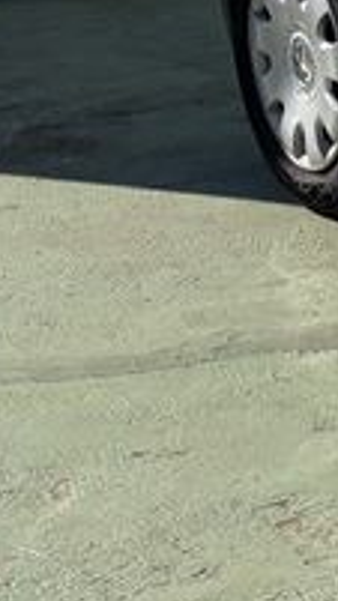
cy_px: -9
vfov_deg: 14.7
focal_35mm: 144
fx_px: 2295
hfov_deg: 6.6
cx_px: 1400
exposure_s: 1/6993
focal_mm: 5.96
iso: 64
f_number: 1.6
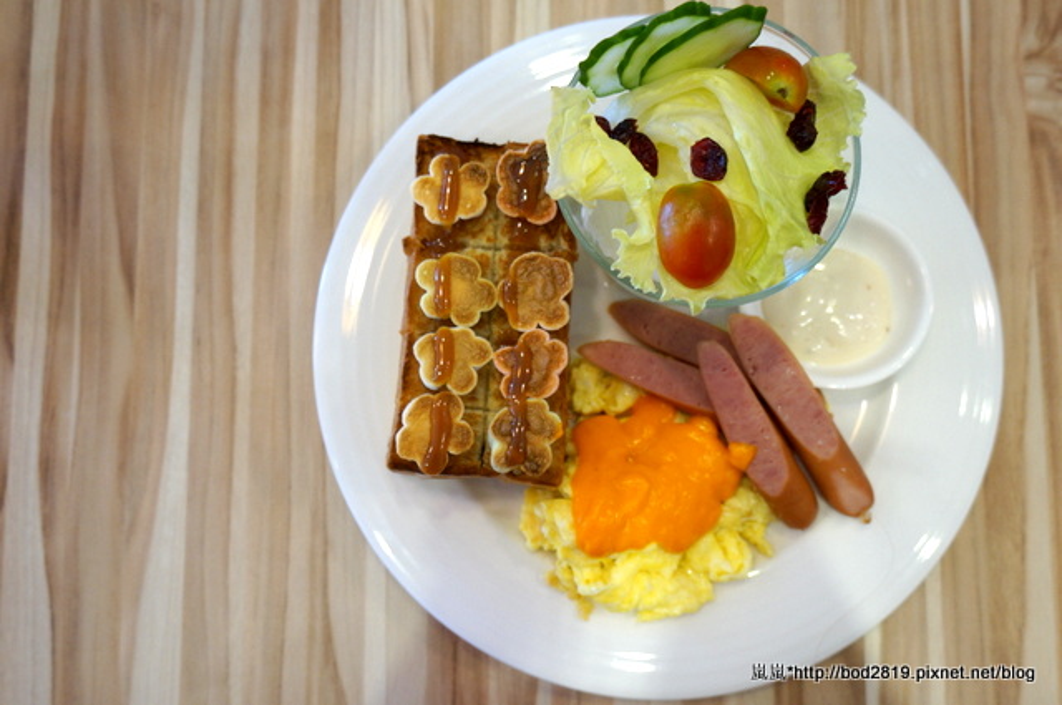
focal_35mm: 32
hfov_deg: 59.6
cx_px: 531
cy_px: 352
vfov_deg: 41.6
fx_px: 928
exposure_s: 1/60
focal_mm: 21
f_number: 4
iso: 320
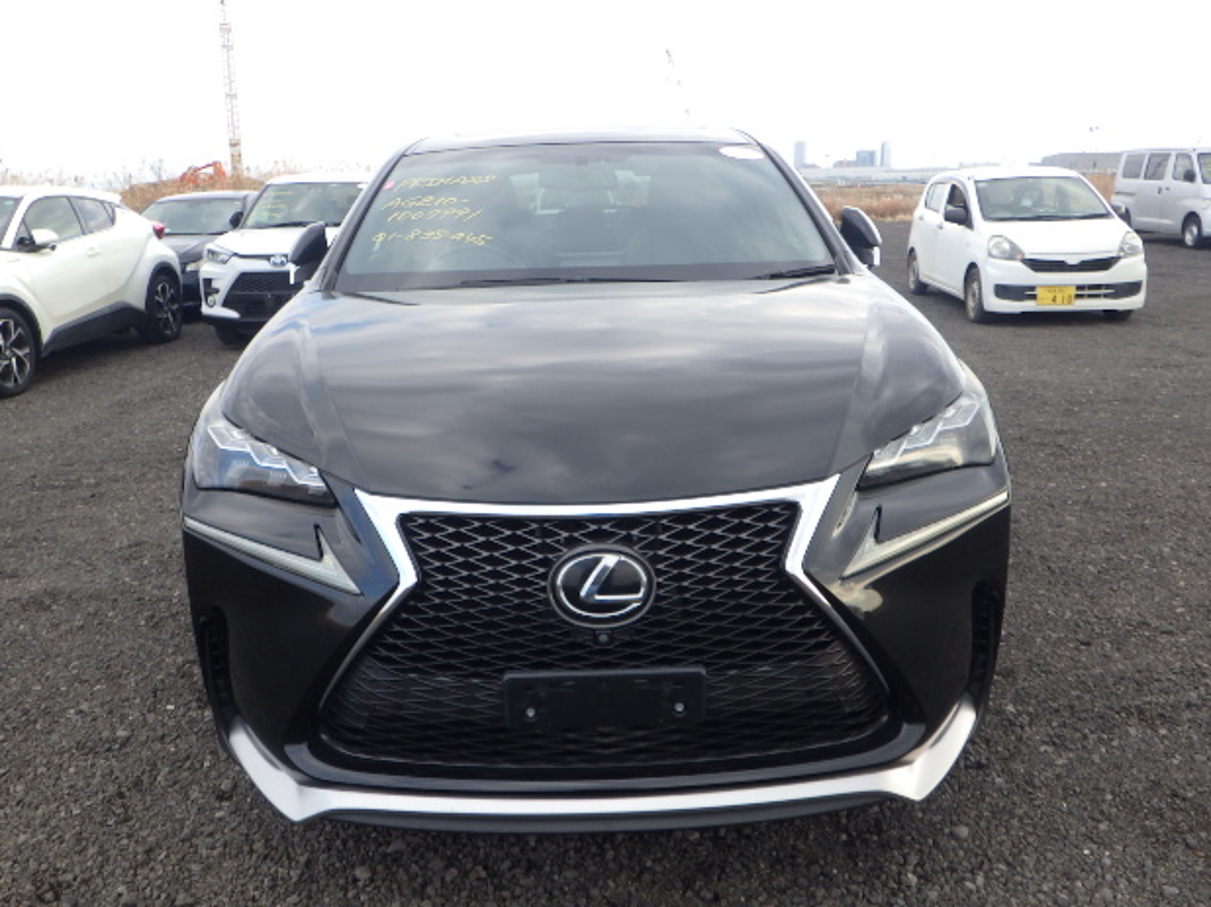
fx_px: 1014
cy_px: 468
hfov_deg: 61.7
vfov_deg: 48.2
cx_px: 588
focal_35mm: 29
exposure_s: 1/160
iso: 125
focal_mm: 5
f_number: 4.2
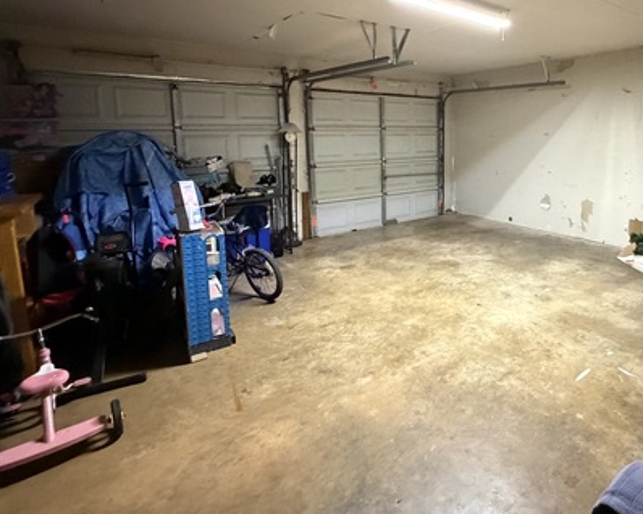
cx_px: 469
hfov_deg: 70.9
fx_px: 418
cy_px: 179
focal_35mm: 22
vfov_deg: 61.8
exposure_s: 1/60
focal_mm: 2.22
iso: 1250
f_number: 2.2
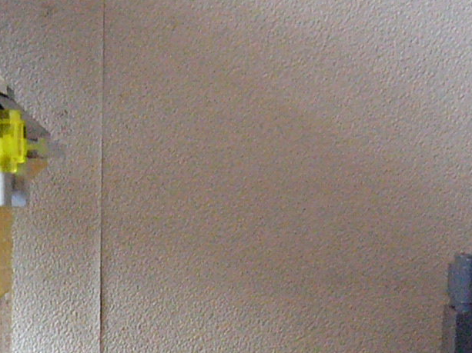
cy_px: 348
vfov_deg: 12.5
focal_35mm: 117
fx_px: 1594
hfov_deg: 16.7
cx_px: 104
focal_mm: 5.8
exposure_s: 1/40
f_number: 2.8
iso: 400
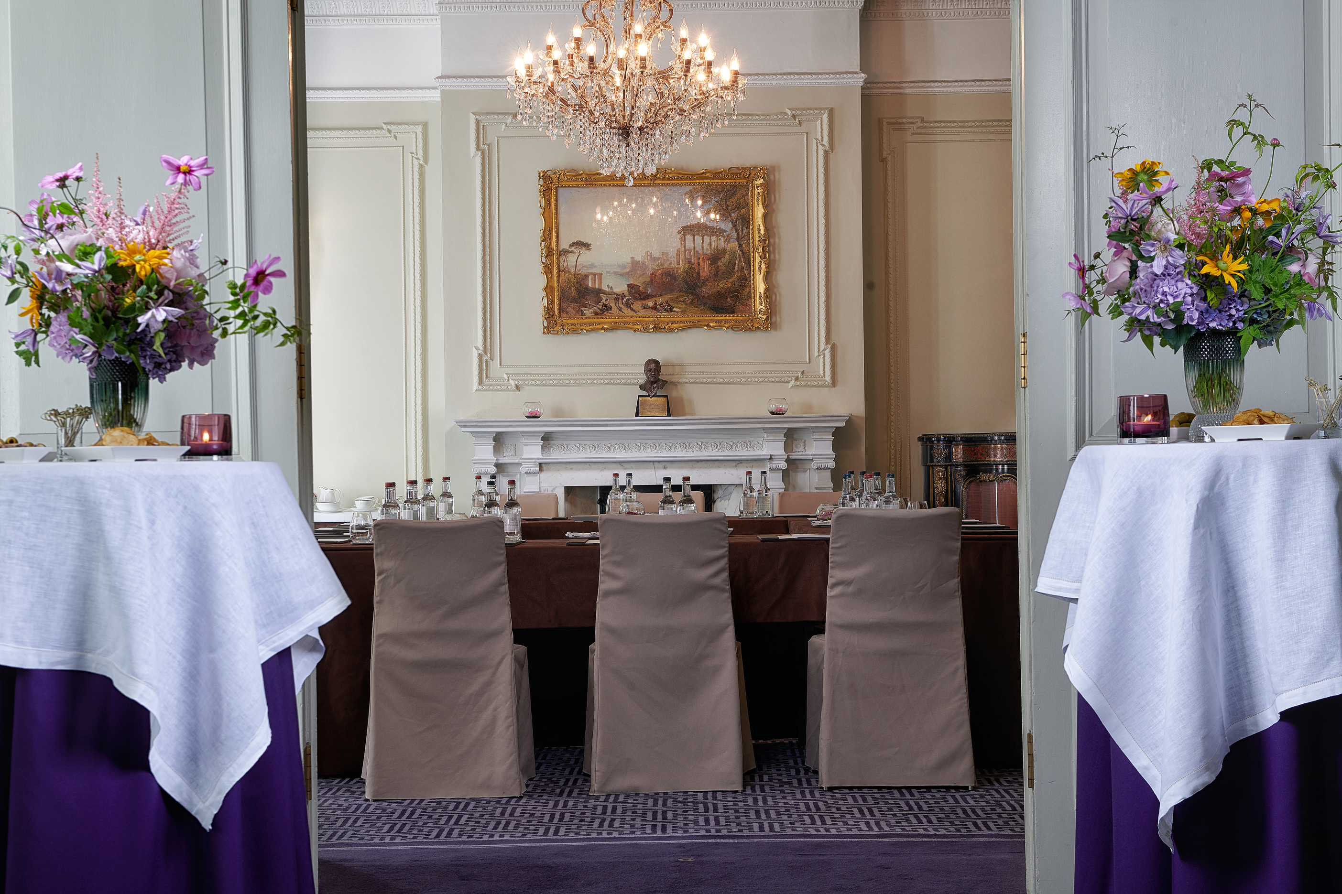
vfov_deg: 20.6
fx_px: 2460
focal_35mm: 66
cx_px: 671
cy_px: 447
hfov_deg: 30.5
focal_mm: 66
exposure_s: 1/5
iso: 100
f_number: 11
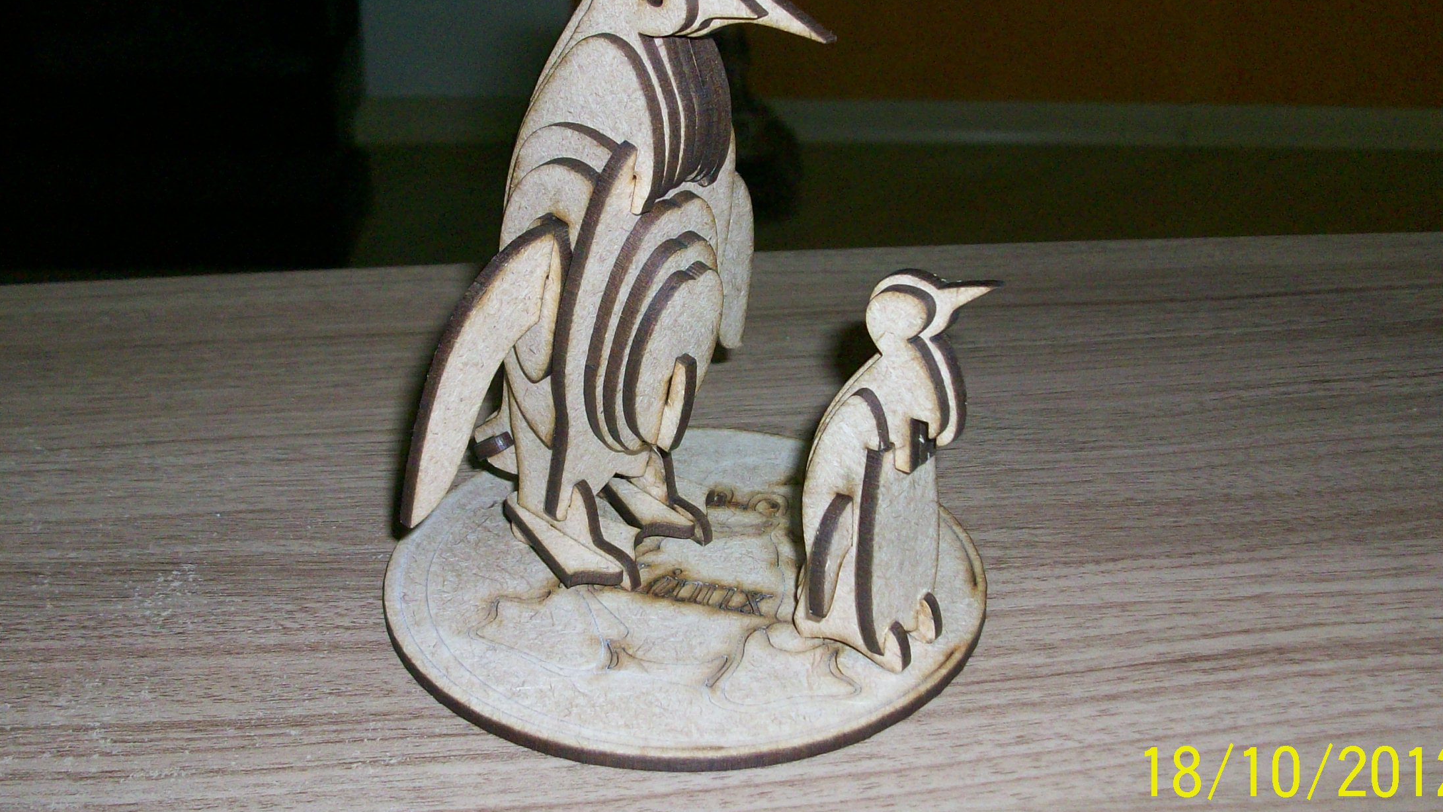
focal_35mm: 44
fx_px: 1683
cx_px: 697
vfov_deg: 27.0
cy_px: 285
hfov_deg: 46.4
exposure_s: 1/60
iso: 160
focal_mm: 5.7
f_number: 2.8
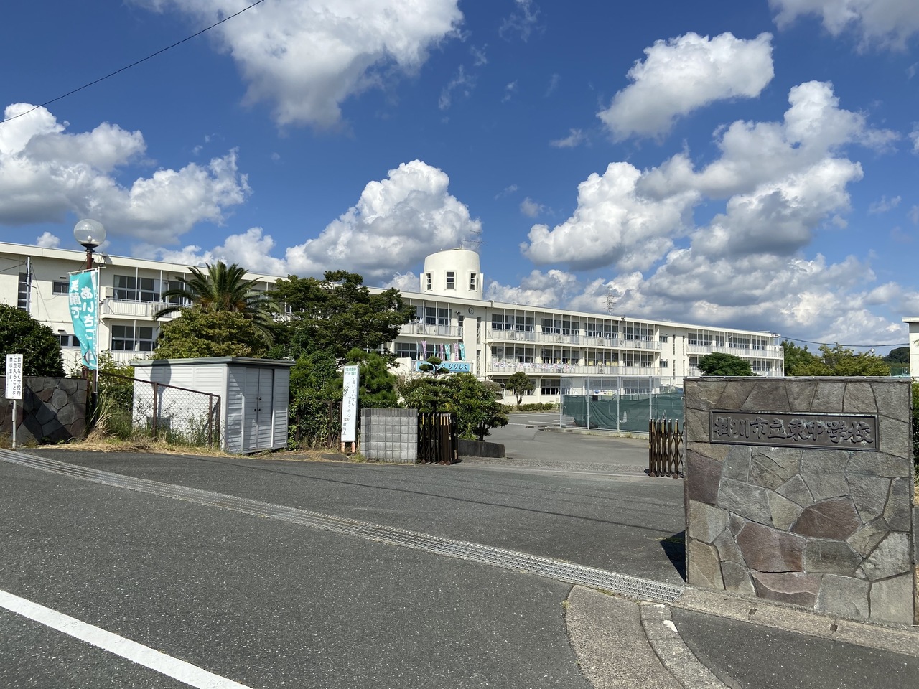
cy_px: 344
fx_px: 690
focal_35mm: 26
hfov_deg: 67.3
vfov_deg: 53.1
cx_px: 460
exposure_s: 1/4444
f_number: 1.8
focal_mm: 4.25
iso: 32
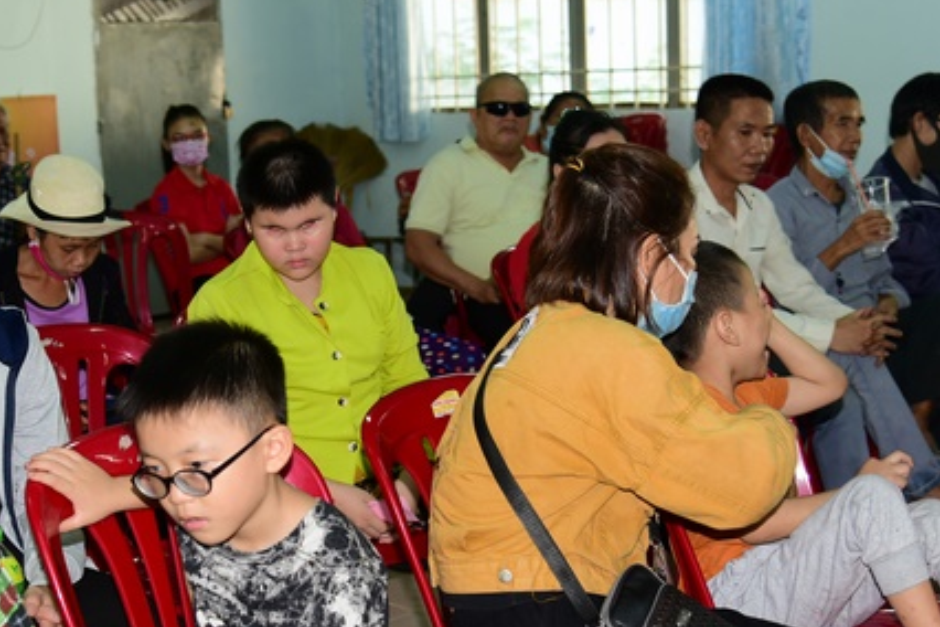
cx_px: 289
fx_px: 1514
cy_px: 344
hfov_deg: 34.1
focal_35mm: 58
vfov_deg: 23.4
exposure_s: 1/60
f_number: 4
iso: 320
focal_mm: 38
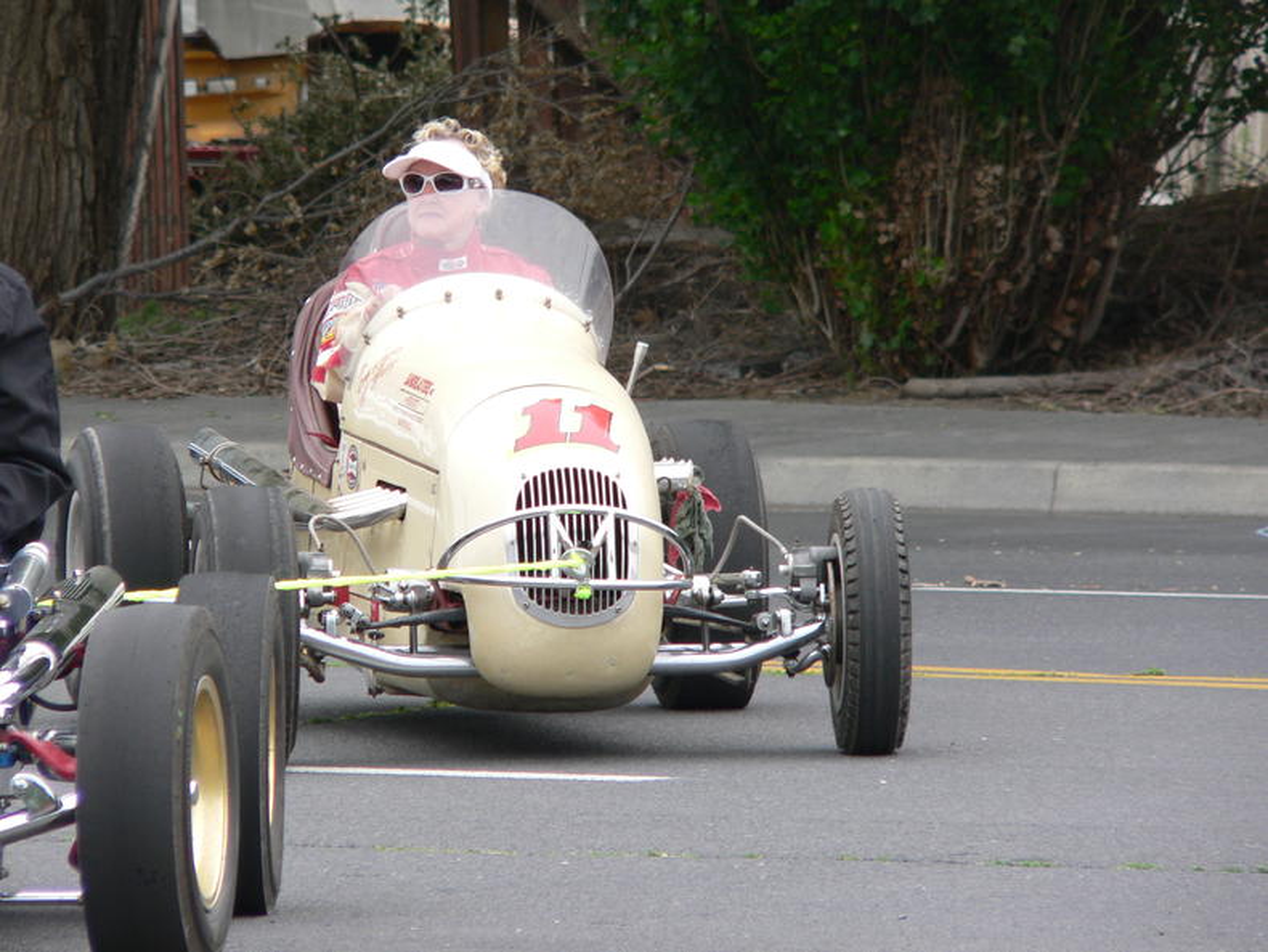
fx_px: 15829
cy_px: 476
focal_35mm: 432
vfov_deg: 3.4
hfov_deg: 4.6
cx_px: 634
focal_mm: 72
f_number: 4
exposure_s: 1/200
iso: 80
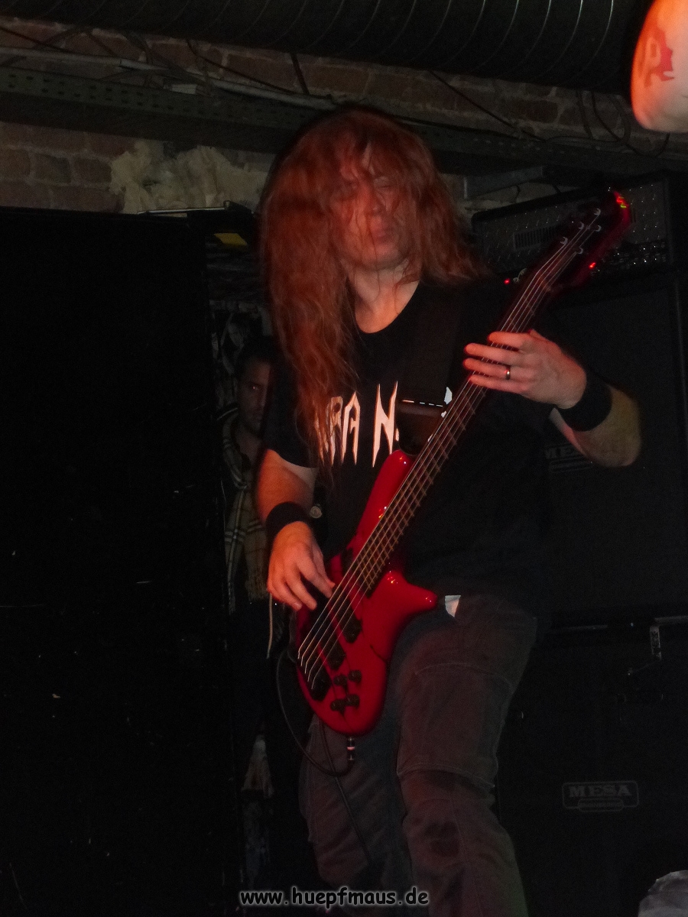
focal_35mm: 109
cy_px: 458
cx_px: 344
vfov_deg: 18.0
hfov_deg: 13.6
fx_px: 2889
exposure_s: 1/60
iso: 1000
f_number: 5.3
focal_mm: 19.4
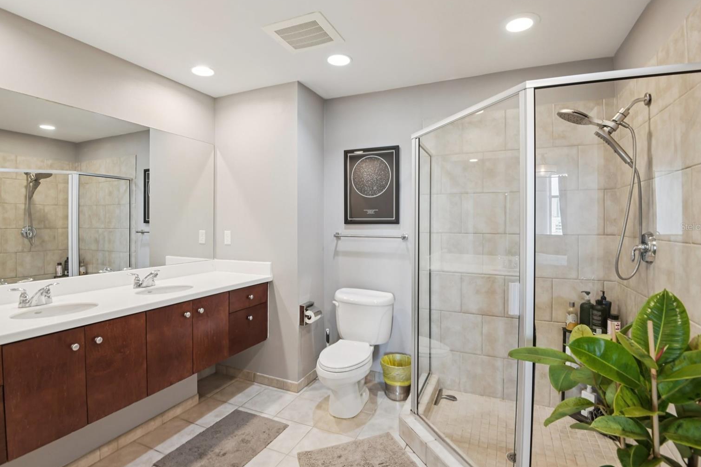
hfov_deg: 93.3
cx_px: 350
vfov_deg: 70.4
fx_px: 331
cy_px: 227
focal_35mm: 17
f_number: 8
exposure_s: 1/8
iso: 400
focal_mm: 16
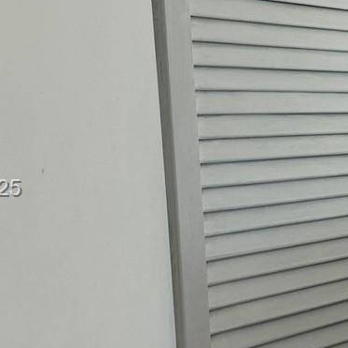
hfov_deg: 16.4
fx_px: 1126
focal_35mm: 99
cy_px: 189
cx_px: 479
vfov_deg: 17.6
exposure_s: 1/120
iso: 40
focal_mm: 4.25
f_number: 1.8
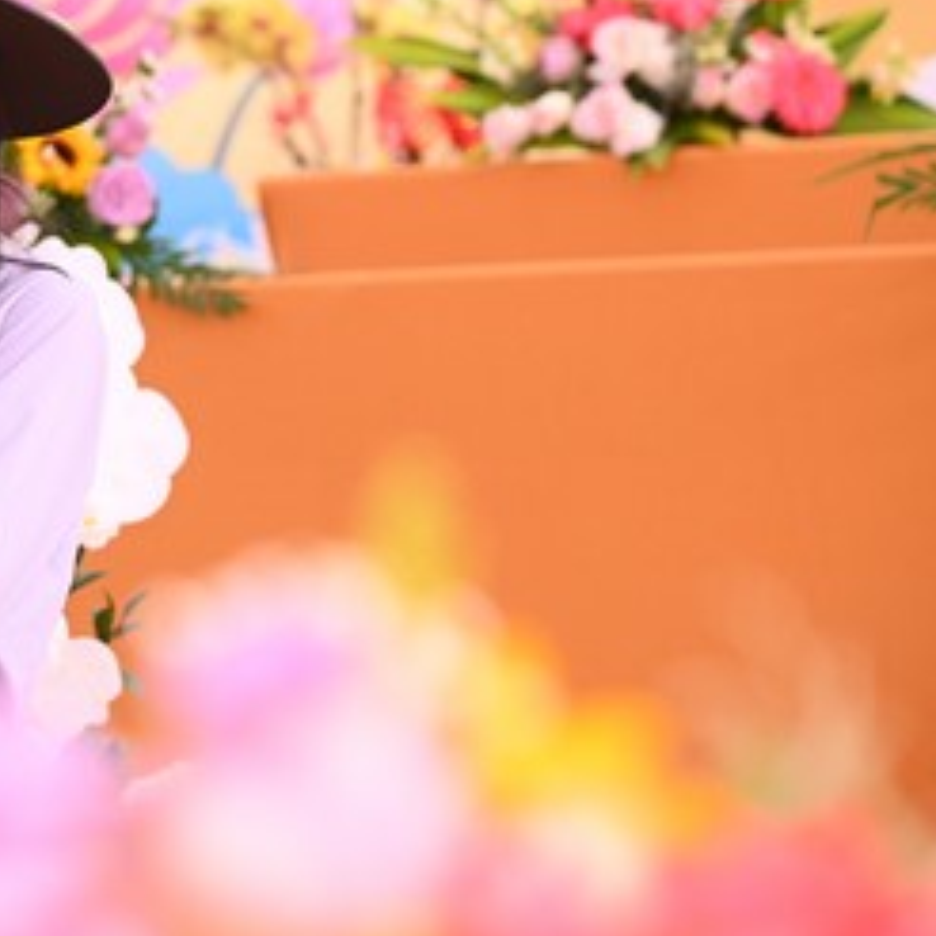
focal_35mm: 269
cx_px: -202
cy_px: 122
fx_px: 8229
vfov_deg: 6.5
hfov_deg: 6.5
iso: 2000
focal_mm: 120
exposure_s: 1/400
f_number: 4.5
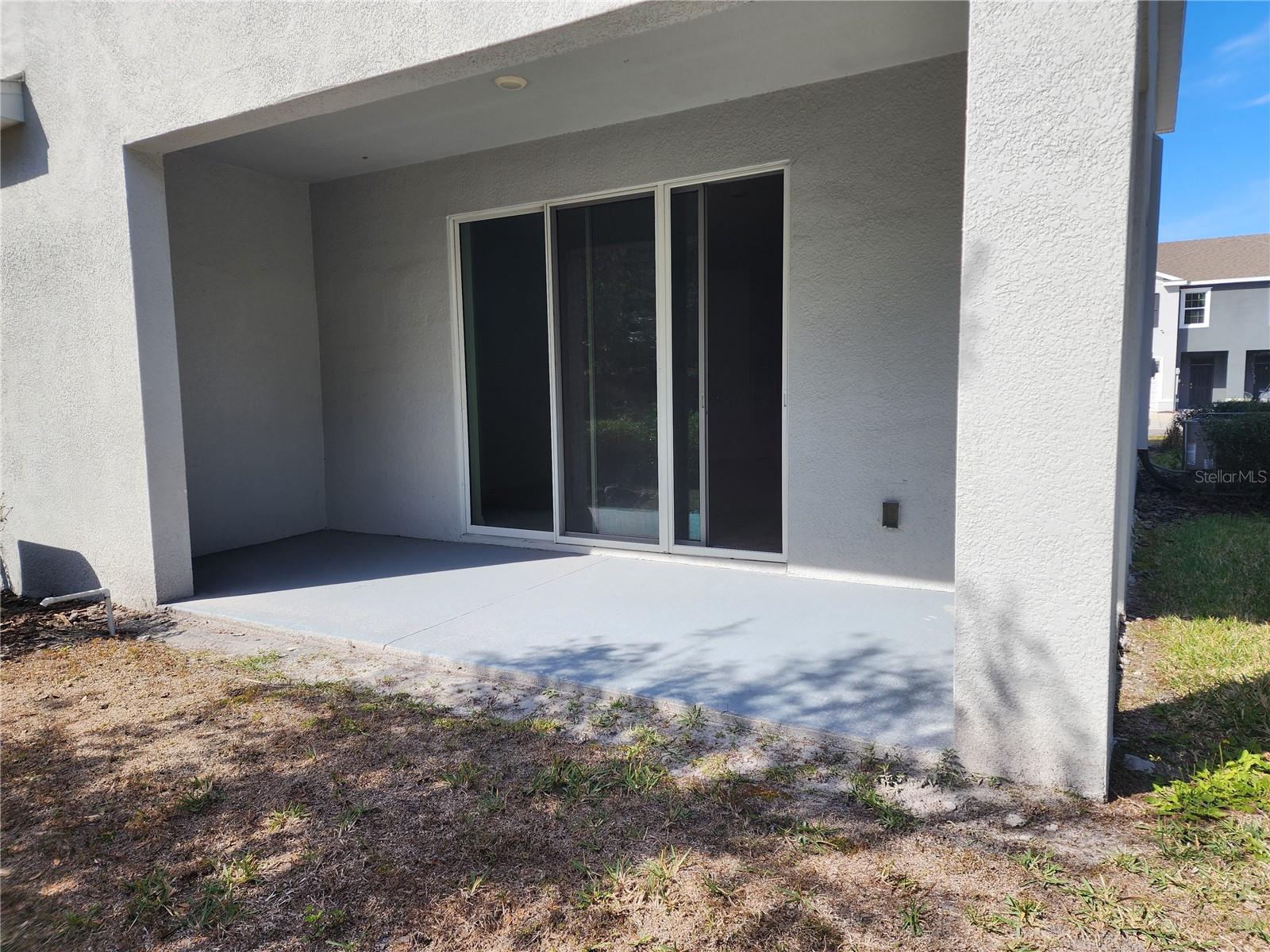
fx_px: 844
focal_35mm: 23
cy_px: 476
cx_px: 635
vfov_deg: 58.9
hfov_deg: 73.9
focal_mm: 6.4
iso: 12
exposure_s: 1/650
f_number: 1.8
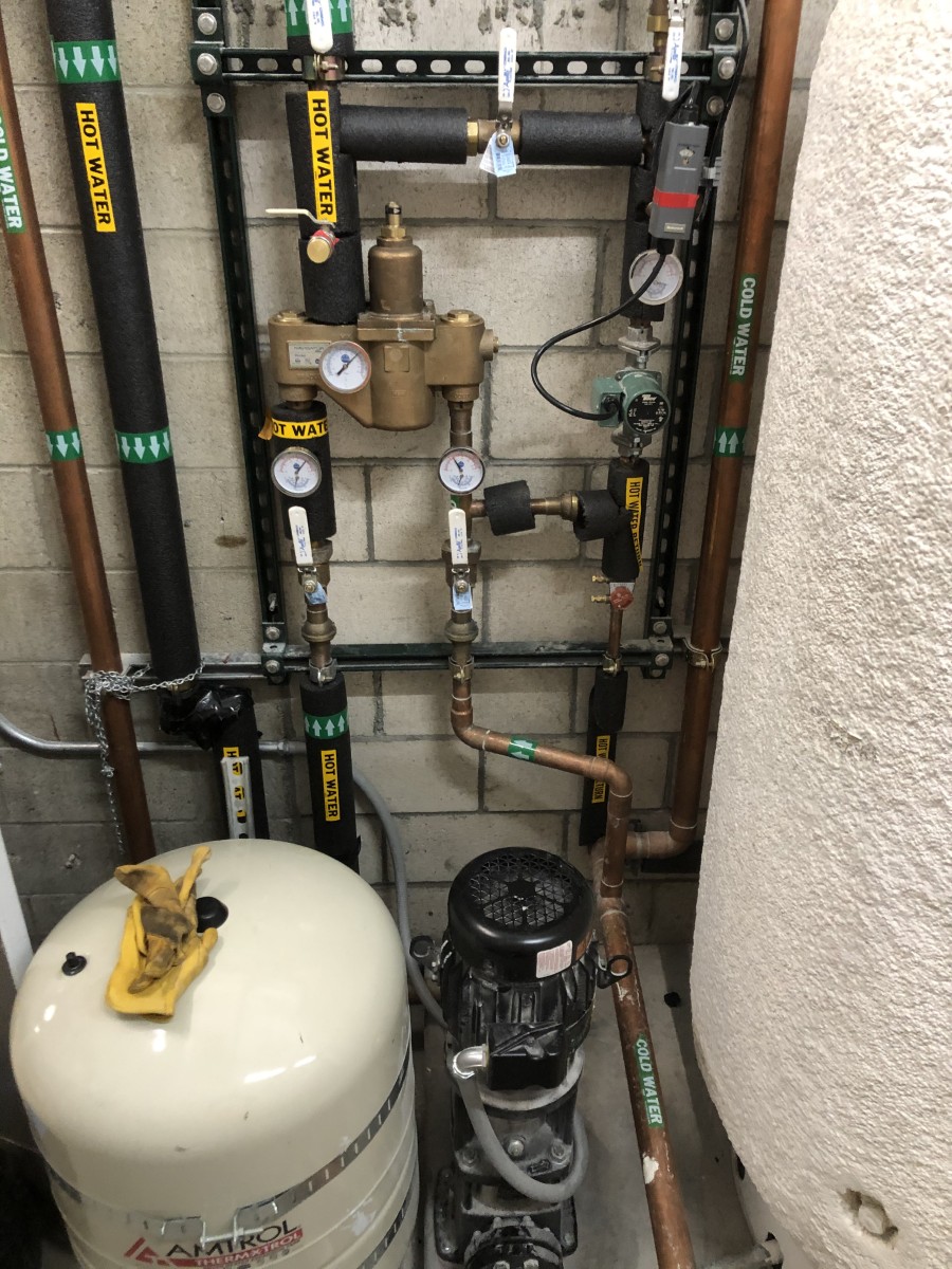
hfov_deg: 49.7
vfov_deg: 63.4
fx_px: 1027
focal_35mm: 28
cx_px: 476
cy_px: 634
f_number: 1.8
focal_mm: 3.99
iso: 80
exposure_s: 1/15
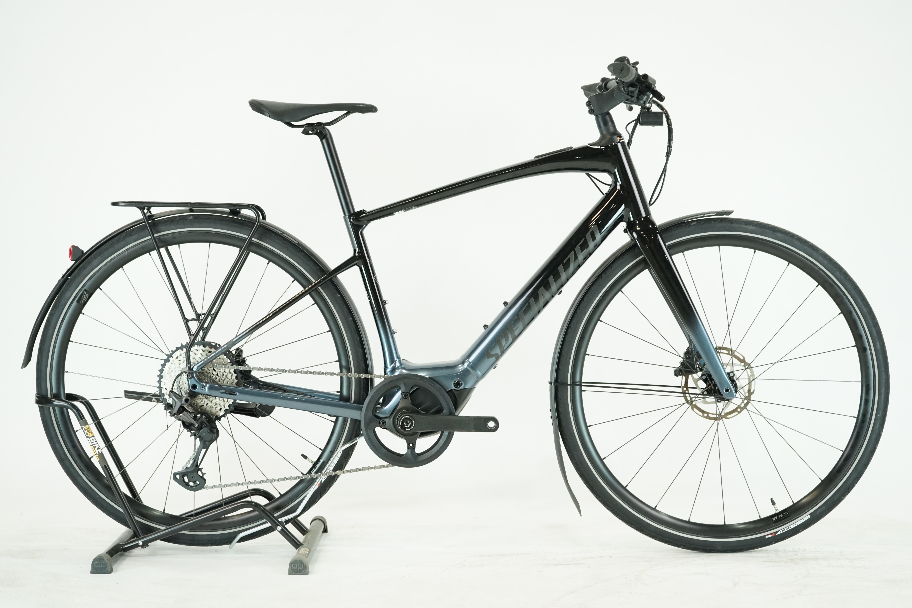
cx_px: 456
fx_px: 1571
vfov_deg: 21.9
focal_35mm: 62
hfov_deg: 32.4
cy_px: 304
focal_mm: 62
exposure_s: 1/200
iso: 2000
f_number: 5.6
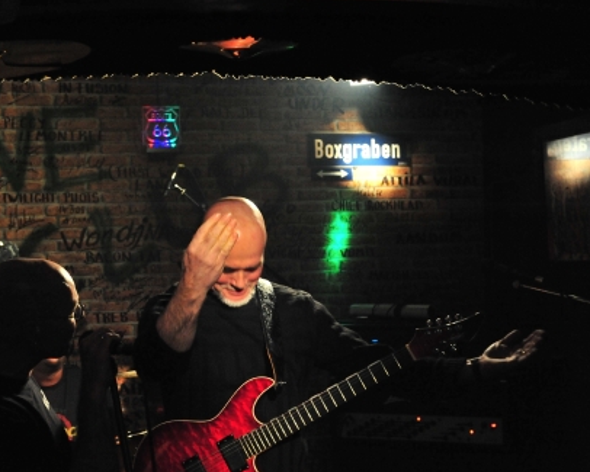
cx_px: 228
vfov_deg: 22.8
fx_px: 1170
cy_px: 236
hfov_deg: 28.2
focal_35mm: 67
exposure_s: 1/125
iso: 6400
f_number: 7.1
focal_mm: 58
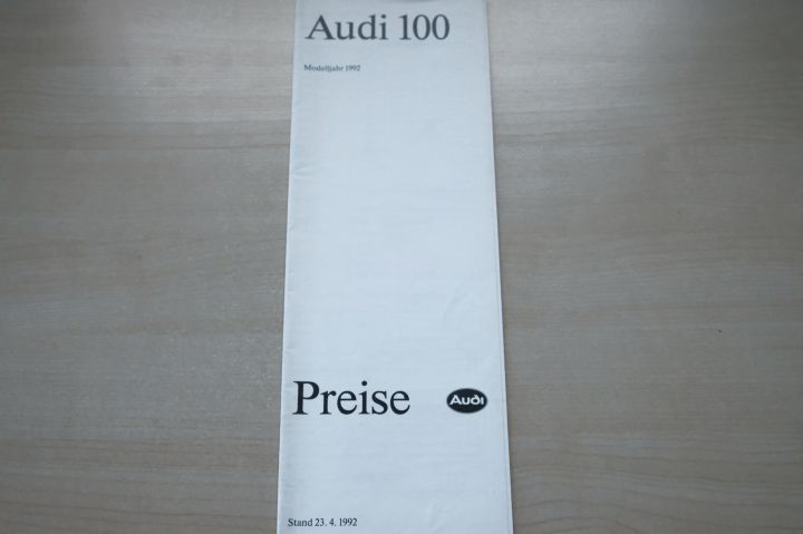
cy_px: 267
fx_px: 1003
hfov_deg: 43.6
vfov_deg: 29.8
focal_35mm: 45
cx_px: 402
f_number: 7.1
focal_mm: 30.2
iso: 6400
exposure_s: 1/12
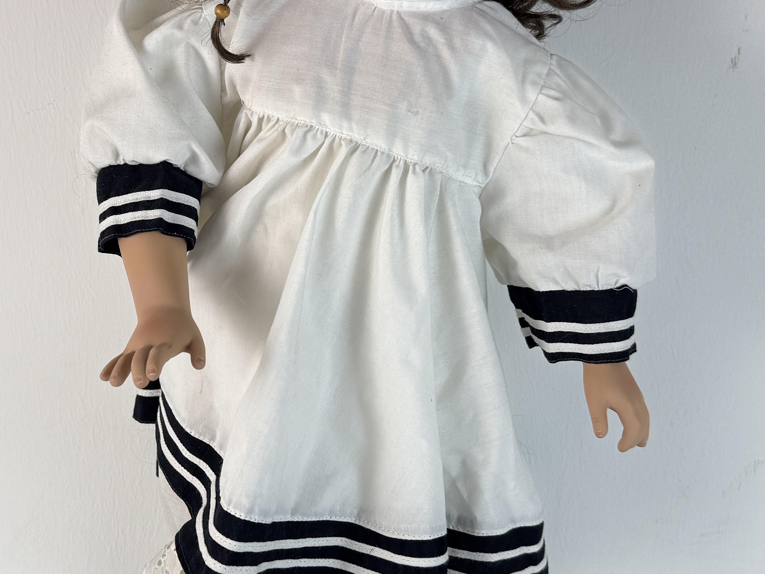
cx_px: 308
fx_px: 1149
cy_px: 250
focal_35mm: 52
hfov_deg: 36.7
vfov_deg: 28.0
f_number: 1.78
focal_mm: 6.76
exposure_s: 1/401
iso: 80
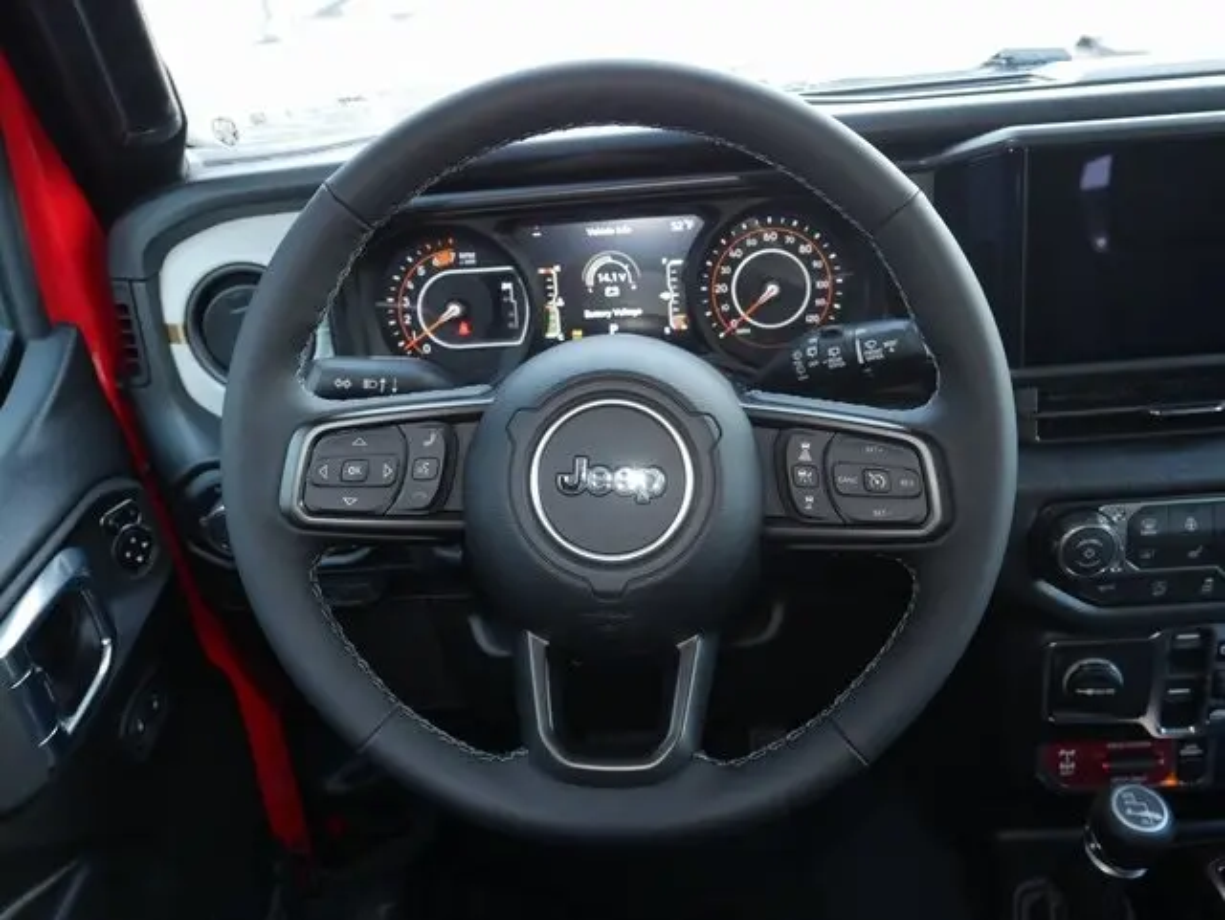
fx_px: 1133
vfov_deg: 44.2
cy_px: 460
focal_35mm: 32
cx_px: 612
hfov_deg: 56.8
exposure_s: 1/60
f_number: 5
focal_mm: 16
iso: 800
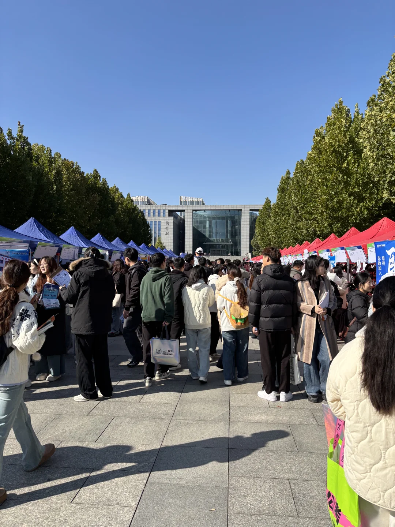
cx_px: 198
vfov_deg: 67.3
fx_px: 396
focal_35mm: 26
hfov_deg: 53.1
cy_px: 264
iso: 50
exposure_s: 1/2451
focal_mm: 5.96
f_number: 1.6
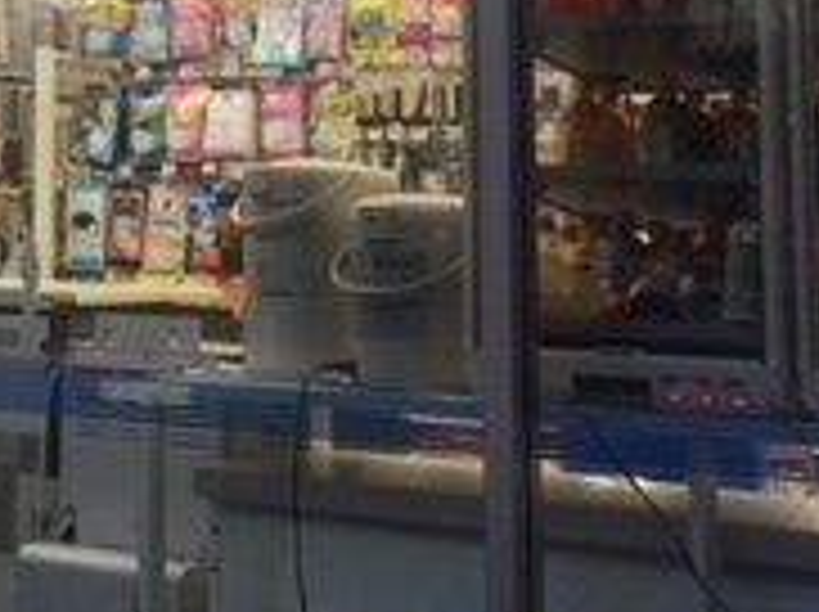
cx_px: 45
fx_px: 2410
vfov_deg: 14.1
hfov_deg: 18.9
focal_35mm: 102
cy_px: -108
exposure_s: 1/60
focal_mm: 4.15
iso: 40
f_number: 2.2
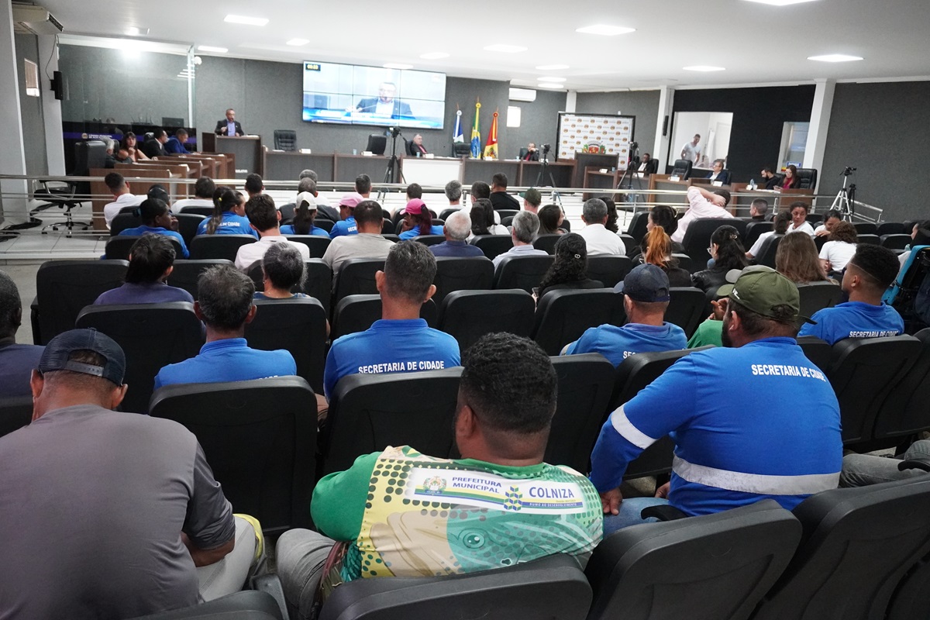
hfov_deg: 61.9
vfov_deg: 43.6
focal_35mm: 30
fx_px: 775
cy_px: 310
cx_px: 465
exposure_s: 1/125
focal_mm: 20
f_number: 4
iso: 6400
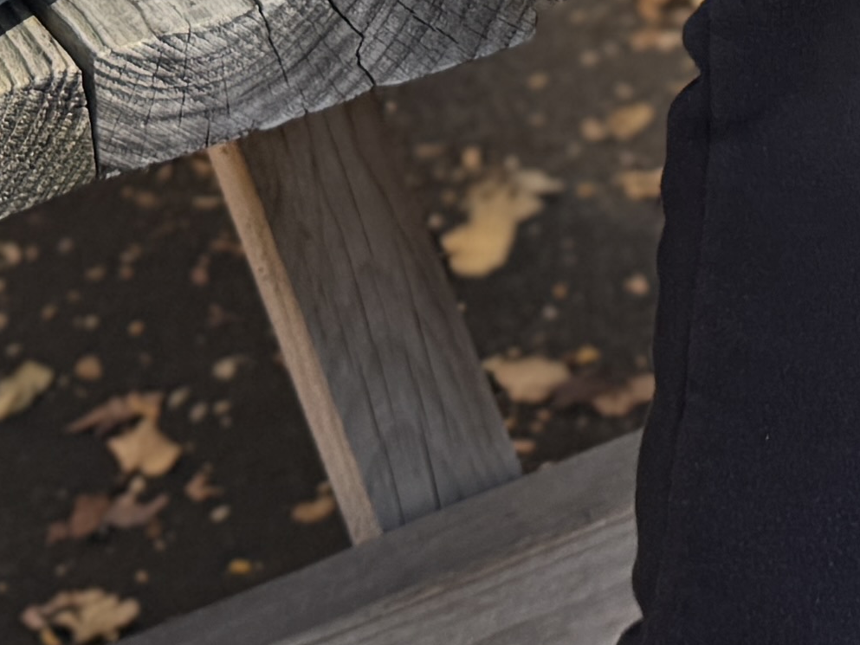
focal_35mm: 138
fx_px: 3429
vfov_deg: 9.0
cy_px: -1190
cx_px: 737
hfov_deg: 14.2
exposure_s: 1/853
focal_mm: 6.76
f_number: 1.78
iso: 80
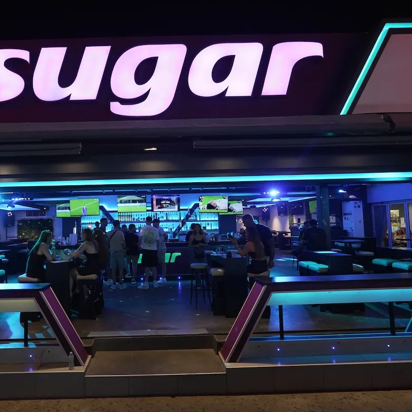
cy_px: 209
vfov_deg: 72.1
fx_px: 283
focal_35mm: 21
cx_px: 155
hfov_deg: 71.0
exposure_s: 1/60
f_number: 3.5
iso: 1000
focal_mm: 16
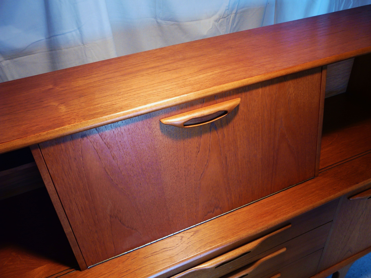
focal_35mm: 29
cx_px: 186
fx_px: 311
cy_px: 139
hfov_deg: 61.7
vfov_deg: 48.2
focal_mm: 4.7
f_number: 2.8
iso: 125
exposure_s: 1/30
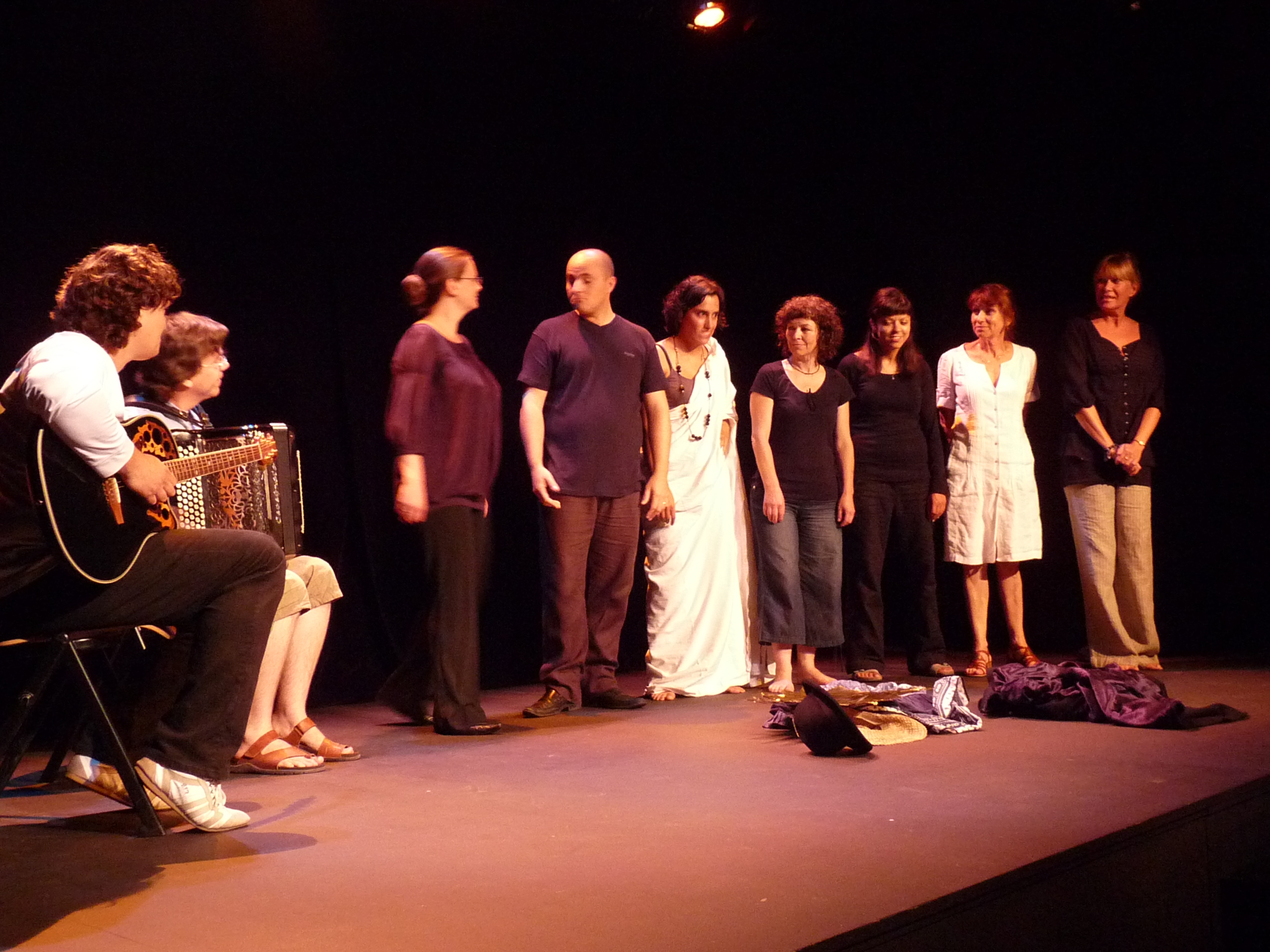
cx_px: 635
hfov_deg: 46.8
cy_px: 476
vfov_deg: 36.0
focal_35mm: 40
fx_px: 1468
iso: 400
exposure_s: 1/15
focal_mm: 5
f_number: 2.8
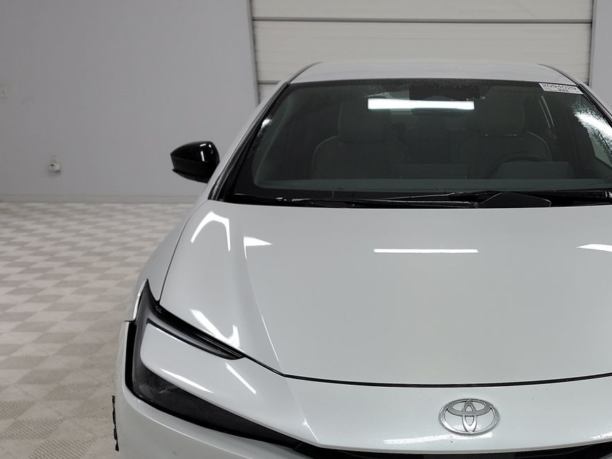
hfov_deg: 41.7
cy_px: 352
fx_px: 778
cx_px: 456
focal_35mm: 44
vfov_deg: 32.2
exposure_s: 1/144
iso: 50
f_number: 1.8
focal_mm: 6.7
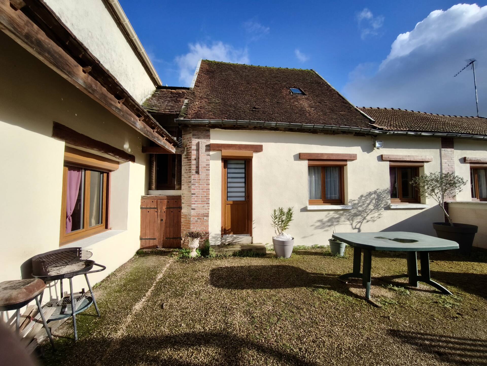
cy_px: 183
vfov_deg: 81.7
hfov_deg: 98.2
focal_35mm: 15
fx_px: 211
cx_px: 244
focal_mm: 1.91
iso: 50
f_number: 2.2
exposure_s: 1/1082
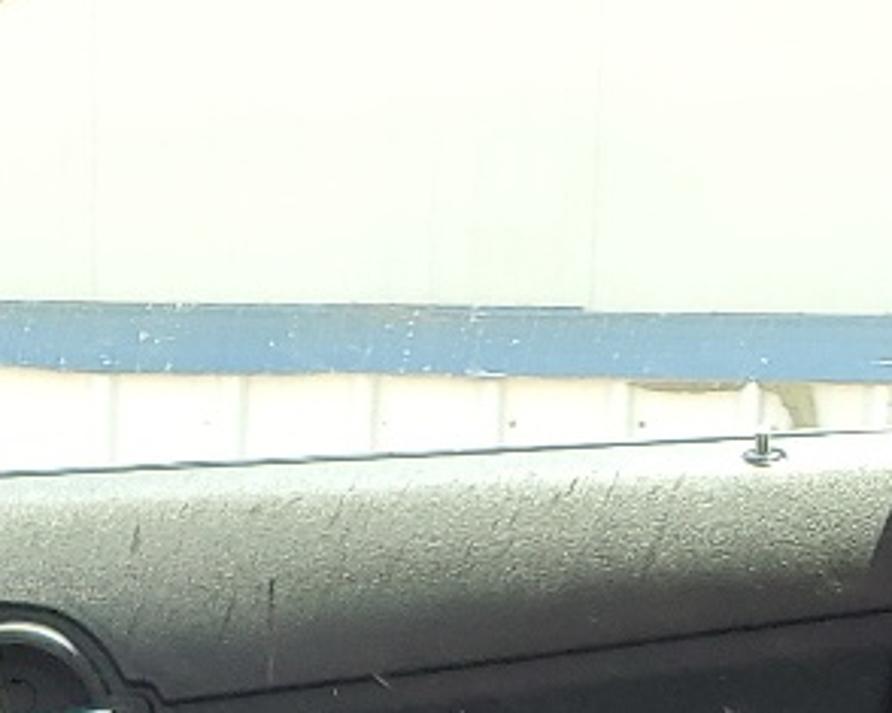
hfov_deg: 13.9
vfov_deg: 10.2
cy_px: 1523
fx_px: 3642
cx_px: 249
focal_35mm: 138
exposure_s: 1/256
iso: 50
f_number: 1.5
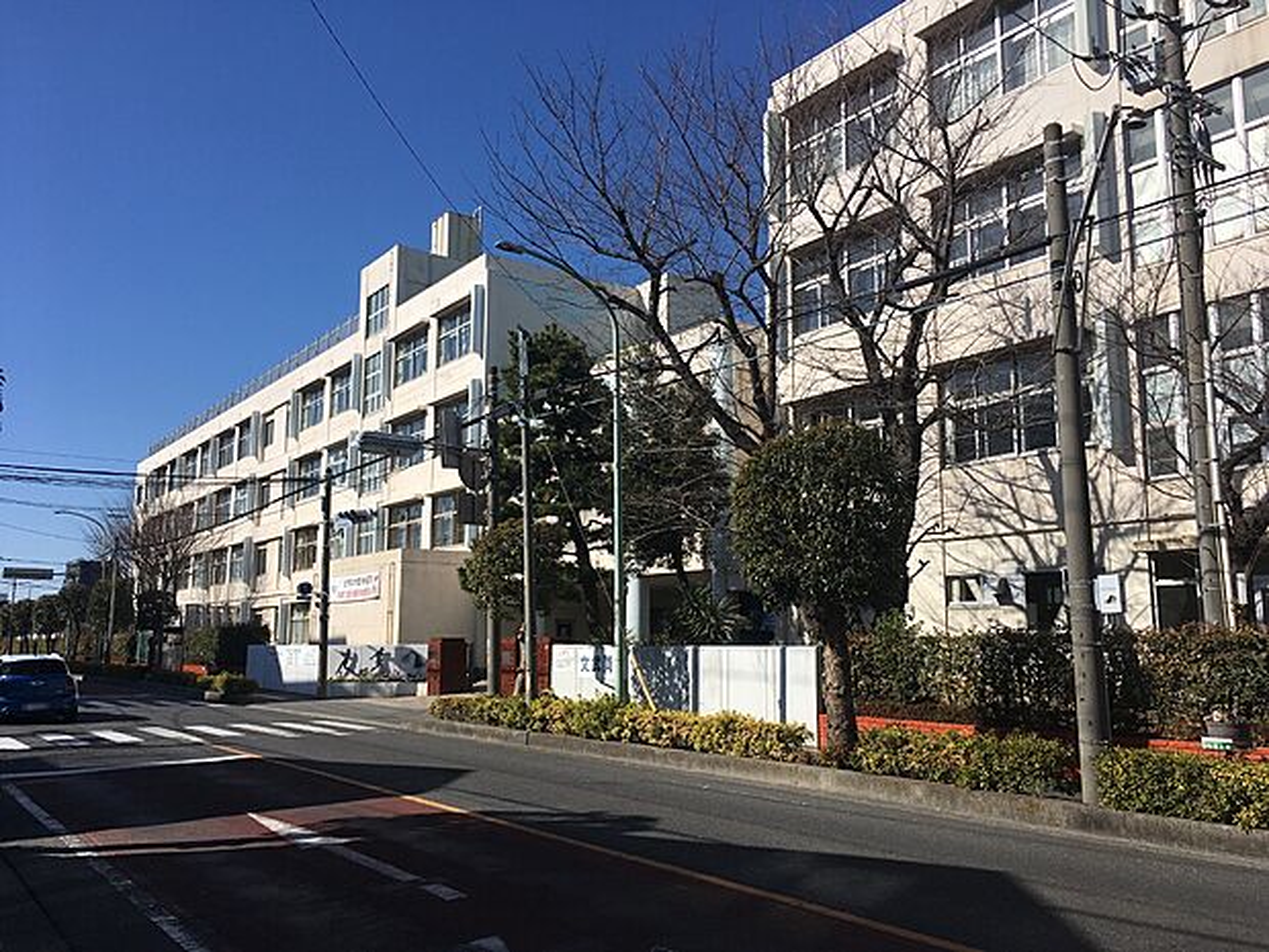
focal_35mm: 29
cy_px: 476
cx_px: 634
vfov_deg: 48.2
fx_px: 1063
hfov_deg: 61.7
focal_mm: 4.15
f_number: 2.2
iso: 25
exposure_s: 1/2959
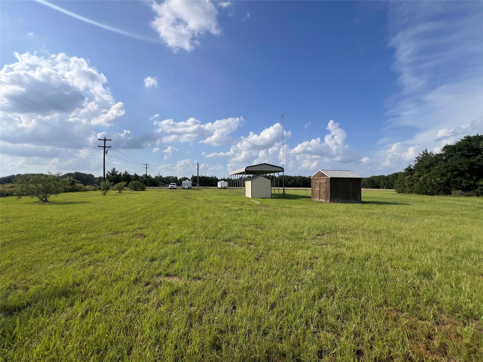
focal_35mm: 13
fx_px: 181
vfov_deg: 89.9
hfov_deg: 106.2
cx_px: 242
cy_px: 181
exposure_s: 1/2481
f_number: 1.8
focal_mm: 1.57
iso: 32
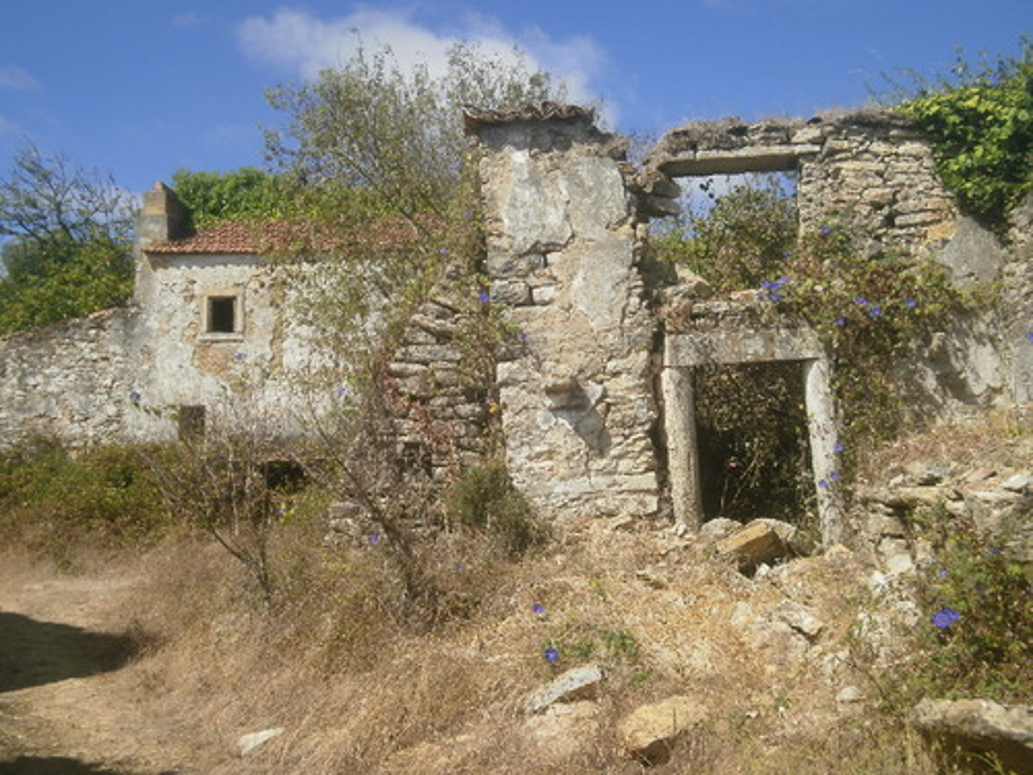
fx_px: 1104
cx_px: 516
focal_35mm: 37
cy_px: 388
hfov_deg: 50.1
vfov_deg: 38.7
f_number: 9.3
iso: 100
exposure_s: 1/200
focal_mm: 6.51
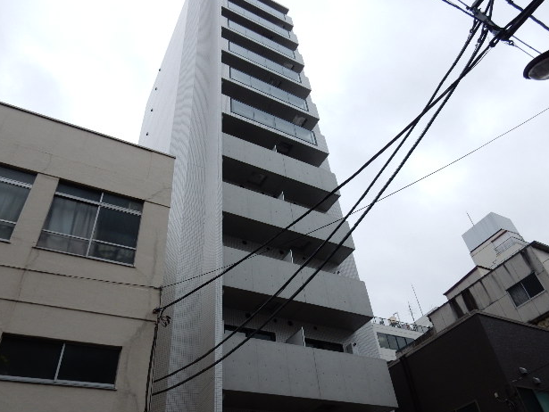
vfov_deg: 53.1
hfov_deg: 67.3
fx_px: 413
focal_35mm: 26
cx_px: 281
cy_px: 203
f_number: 3.7
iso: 125
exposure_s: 1/800
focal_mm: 4.5
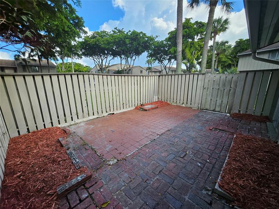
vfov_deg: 89.9
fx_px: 105
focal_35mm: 13
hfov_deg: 106.2
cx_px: 140
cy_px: 104
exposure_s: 1/338
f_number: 2.2
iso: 32
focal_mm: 1.74
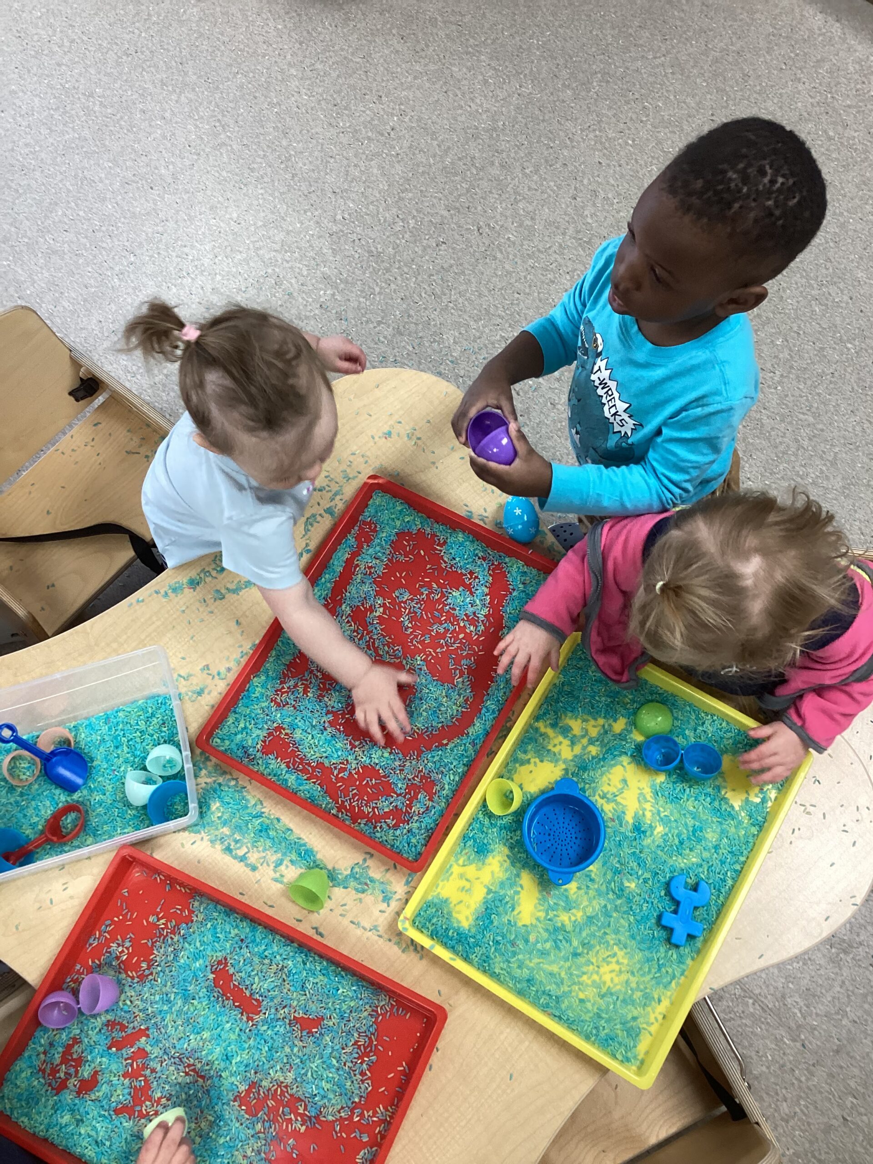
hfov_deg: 45.4
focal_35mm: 31
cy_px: 582
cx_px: 436
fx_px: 1042
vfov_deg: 58.4
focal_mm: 3.3
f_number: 2.4
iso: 125
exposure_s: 1/60
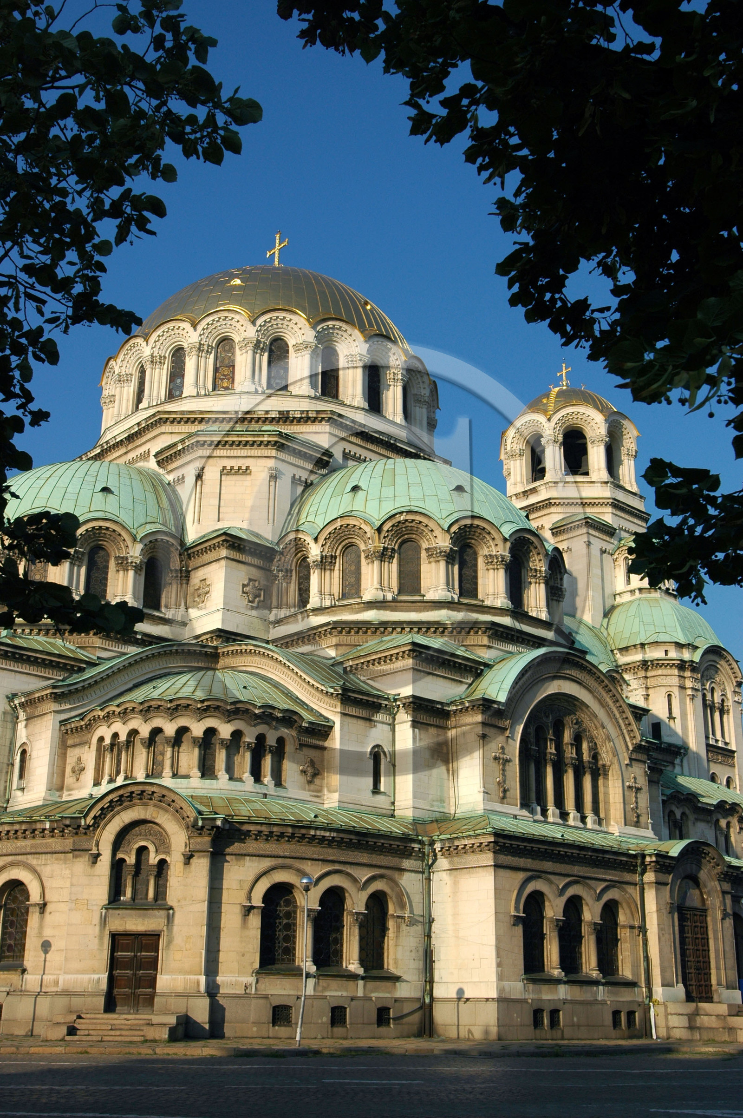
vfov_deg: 49.6
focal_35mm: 39
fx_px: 1209
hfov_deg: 34.2
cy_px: 559
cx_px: 372
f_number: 10
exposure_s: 1/400
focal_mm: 26
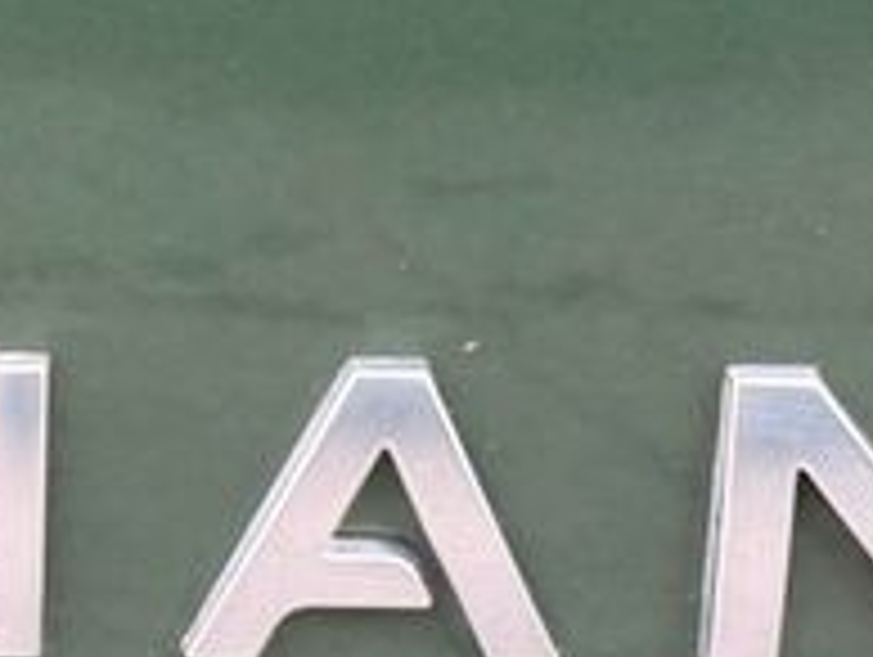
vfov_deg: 9.4
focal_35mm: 158
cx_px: -140
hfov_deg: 12.2
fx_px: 3990
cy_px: 558
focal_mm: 6.76
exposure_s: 1/167
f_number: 1.78
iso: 160
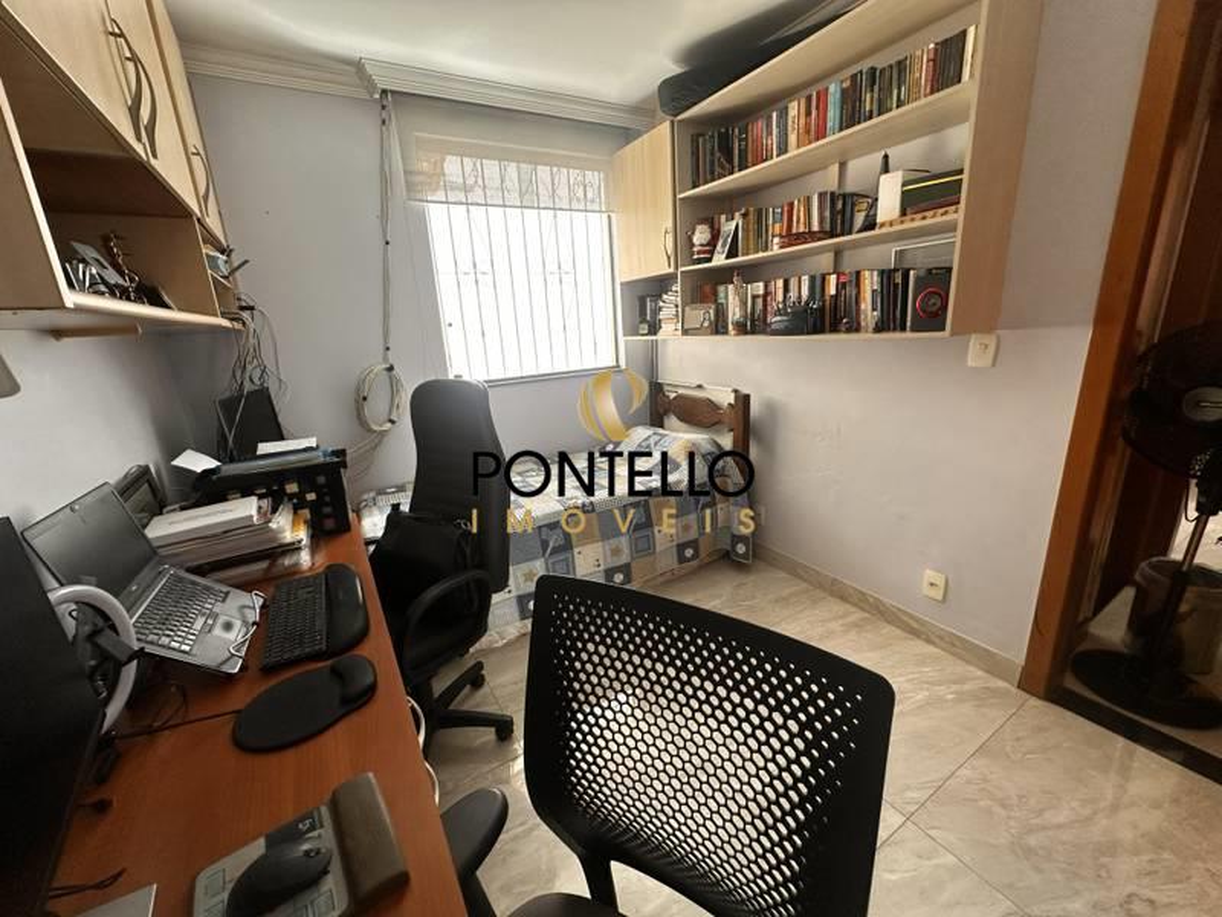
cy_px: 458
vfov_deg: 85.7
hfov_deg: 102.1
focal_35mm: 14
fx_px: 494
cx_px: 611
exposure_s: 1/99
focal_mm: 2.22
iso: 125
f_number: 2.2
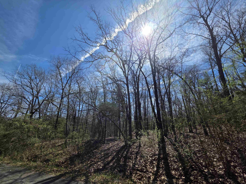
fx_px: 92
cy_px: 92
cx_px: 123
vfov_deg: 89.9
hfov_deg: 106.2
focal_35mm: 13
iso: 40
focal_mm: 2.2
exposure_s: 1/2537
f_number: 1.9
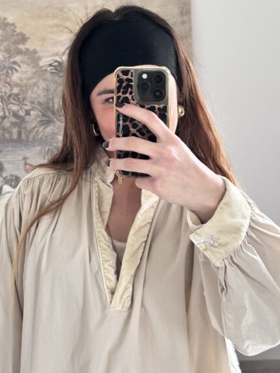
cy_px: 162
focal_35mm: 68
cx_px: 143
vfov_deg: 28.5
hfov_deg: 21.6
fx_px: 733
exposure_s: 1/40
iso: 500
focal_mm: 6.86
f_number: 1.78
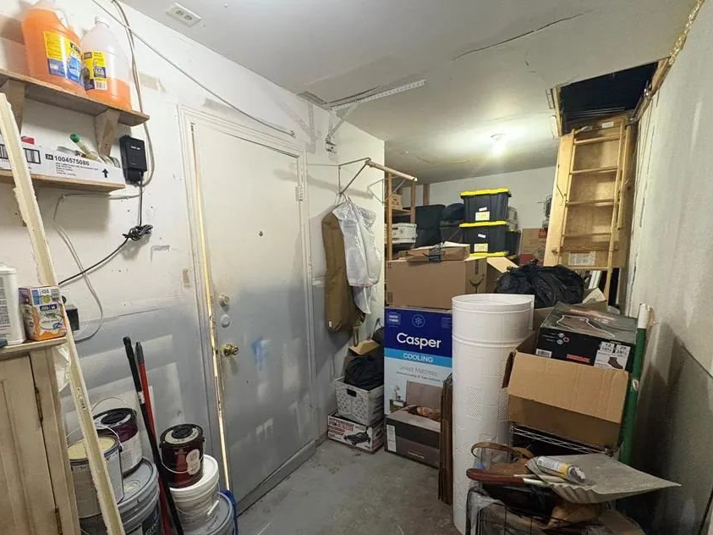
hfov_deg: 90.6
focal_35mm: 17
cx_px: 315
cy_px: 312
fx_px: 350
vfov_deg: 74.1
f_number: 2.2
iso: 640
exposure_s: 1/60
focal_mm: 2.22
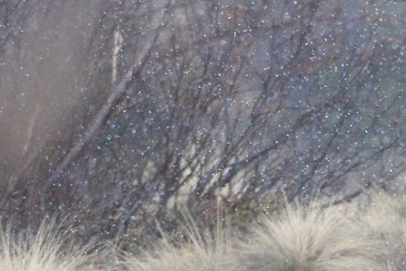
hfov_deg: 0.8
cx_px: 819
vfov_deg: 0.5
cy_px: 88
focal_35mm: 2709
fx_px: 30559
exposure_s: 1/640
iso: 6400
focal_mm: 550
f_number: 8
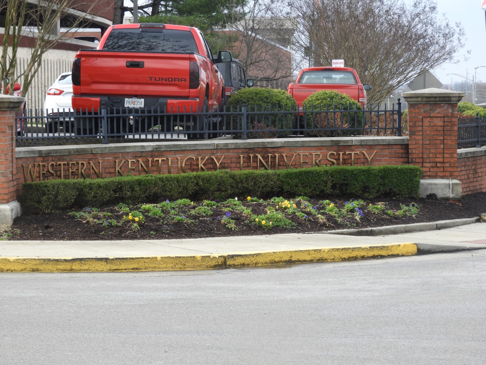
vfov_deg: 11.9
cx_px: 243
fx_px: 1755
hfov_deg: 15.8
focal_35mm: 125
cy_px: 182
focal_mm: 22.4
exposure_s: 1/160
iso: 100
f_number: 5
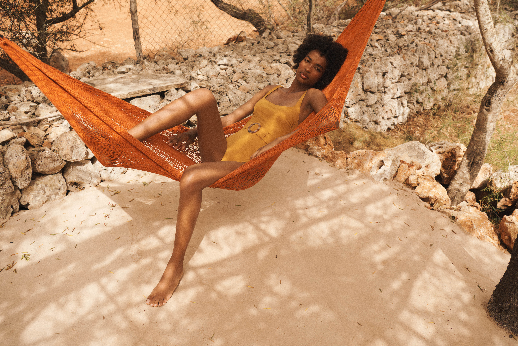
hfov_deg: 57.2
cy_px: 166
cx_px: 270
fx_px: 475
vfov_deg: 40.0
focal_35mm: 33
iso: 125
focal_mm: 30
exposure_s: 1/800
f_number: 4
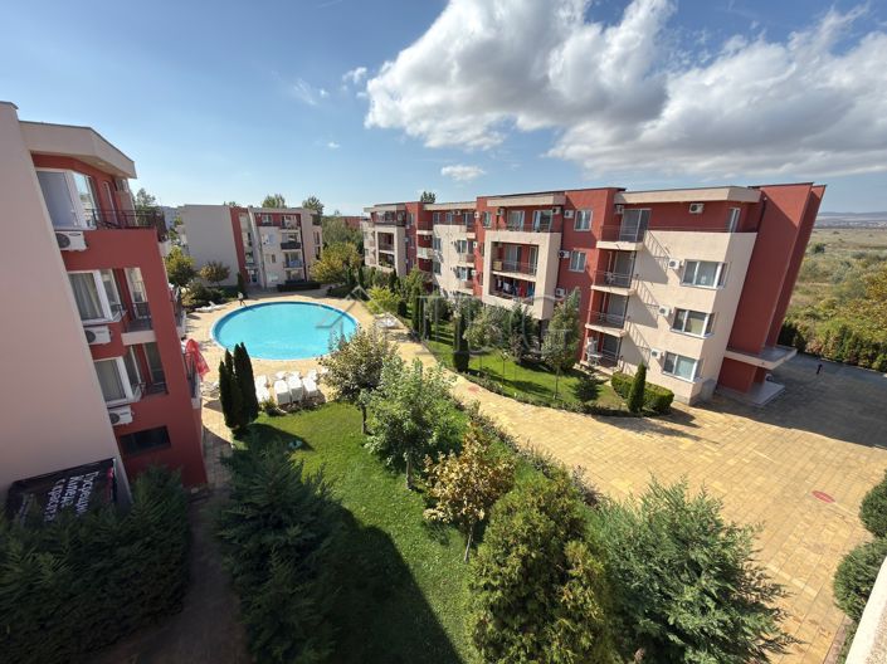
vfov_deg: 85.6
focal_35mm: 14
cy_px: 332
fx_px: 359
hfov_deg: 102.1
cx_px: 444
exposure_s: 1/672
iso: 16
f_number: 2.2
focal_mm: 2.22
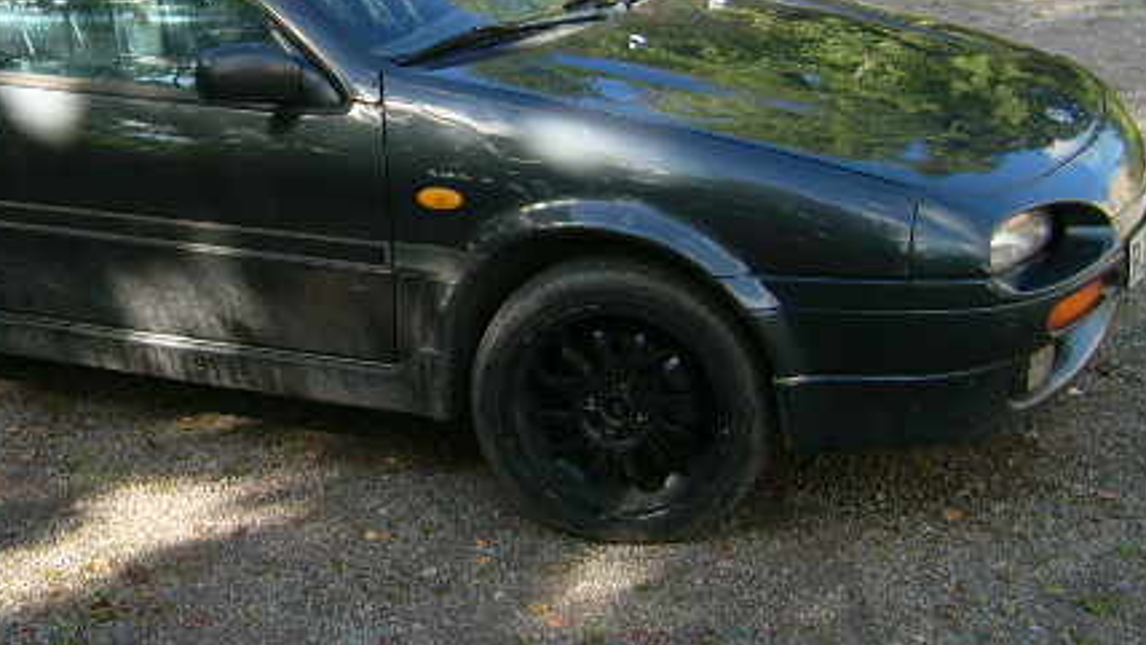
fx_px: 1733
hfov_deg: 35.9
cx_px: 305
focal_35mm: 57
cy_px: 155
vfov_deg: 20.9
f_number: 2.8
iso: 50
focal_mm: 5.95
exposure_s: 1/250
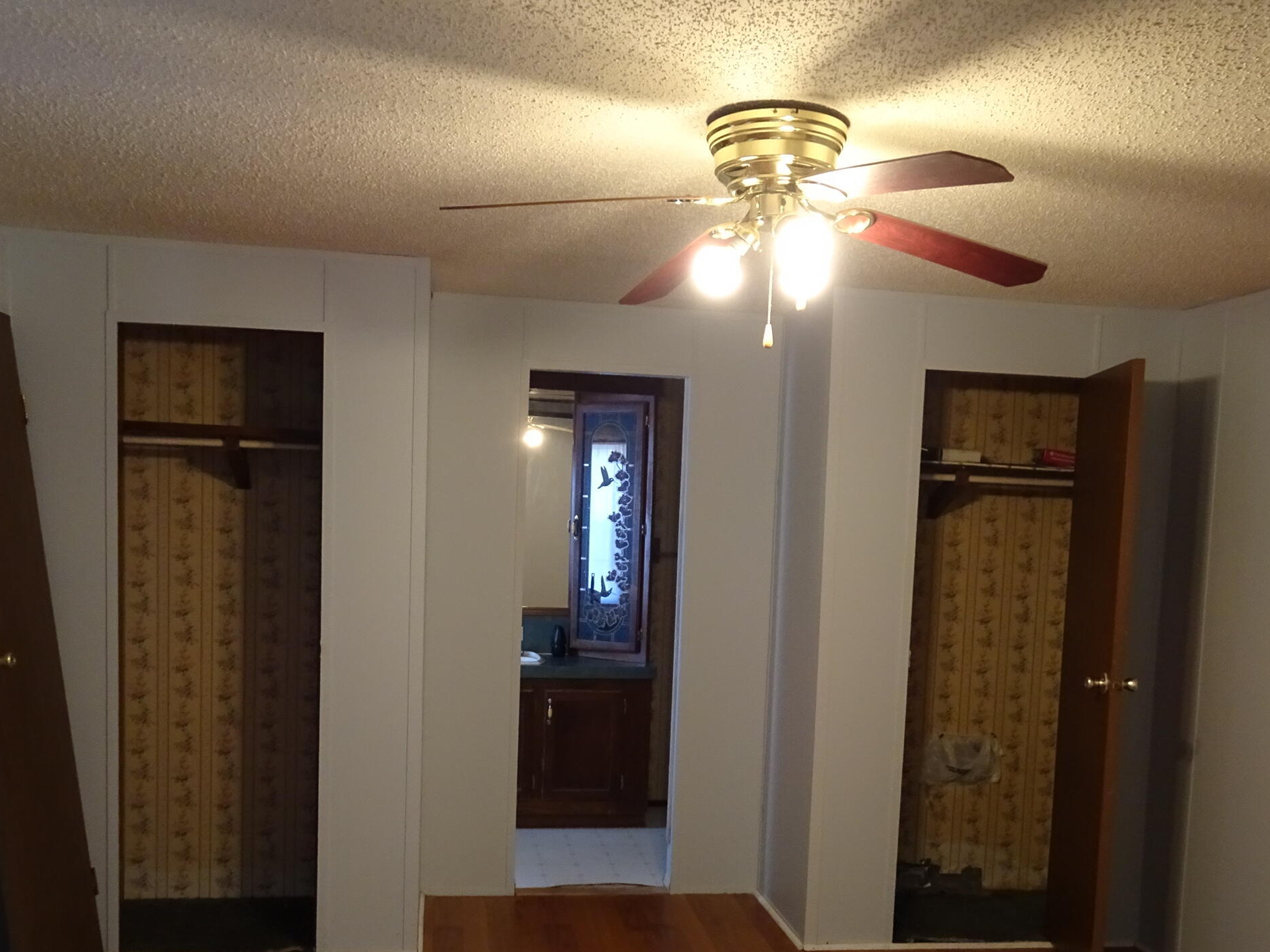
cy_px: 624
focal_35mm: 33
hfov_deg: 55.3
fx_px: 1211
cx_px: 639
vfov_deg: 42.4
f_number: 3.5
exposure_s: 1/25
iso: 800
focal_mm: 4.1
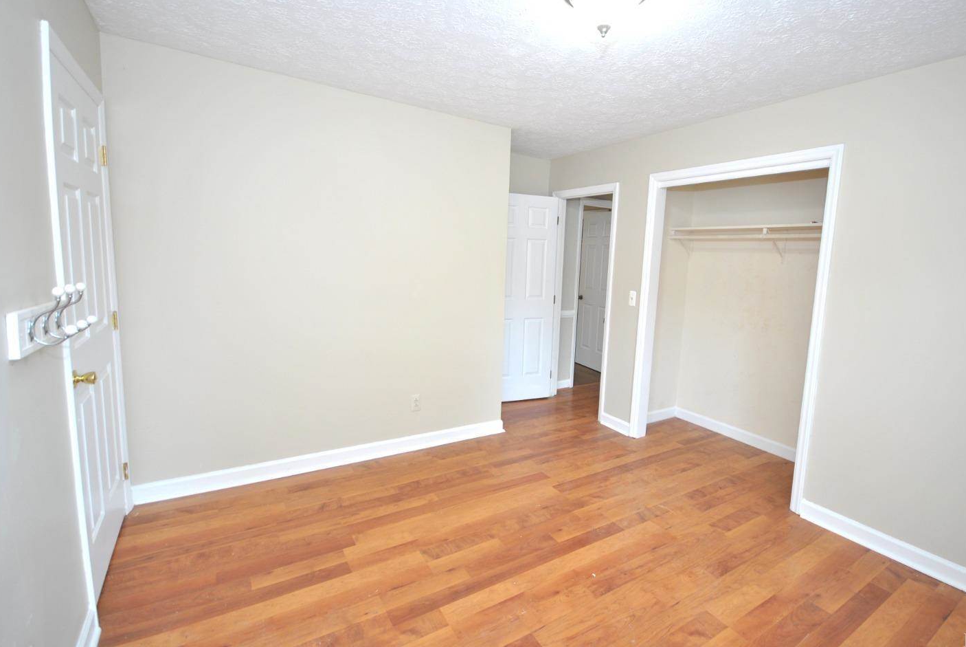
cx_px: 506
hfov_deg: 96.6
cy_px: 310
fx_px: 430
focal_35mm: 16
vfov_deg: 73.9
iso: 200
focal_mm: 10
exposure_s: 1/30
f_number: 4
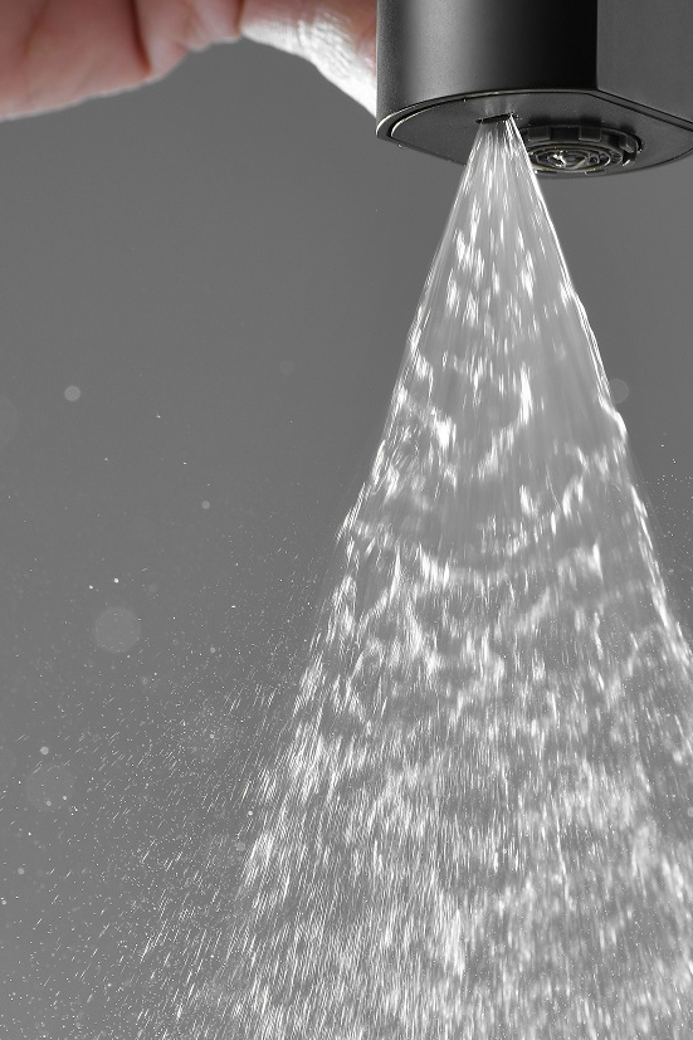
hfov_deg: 5.2
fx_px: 7568
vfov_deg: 7.8
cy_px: 195
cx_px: 668
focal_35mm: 262
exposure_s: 1/160
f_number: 14
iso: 50
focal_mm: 105
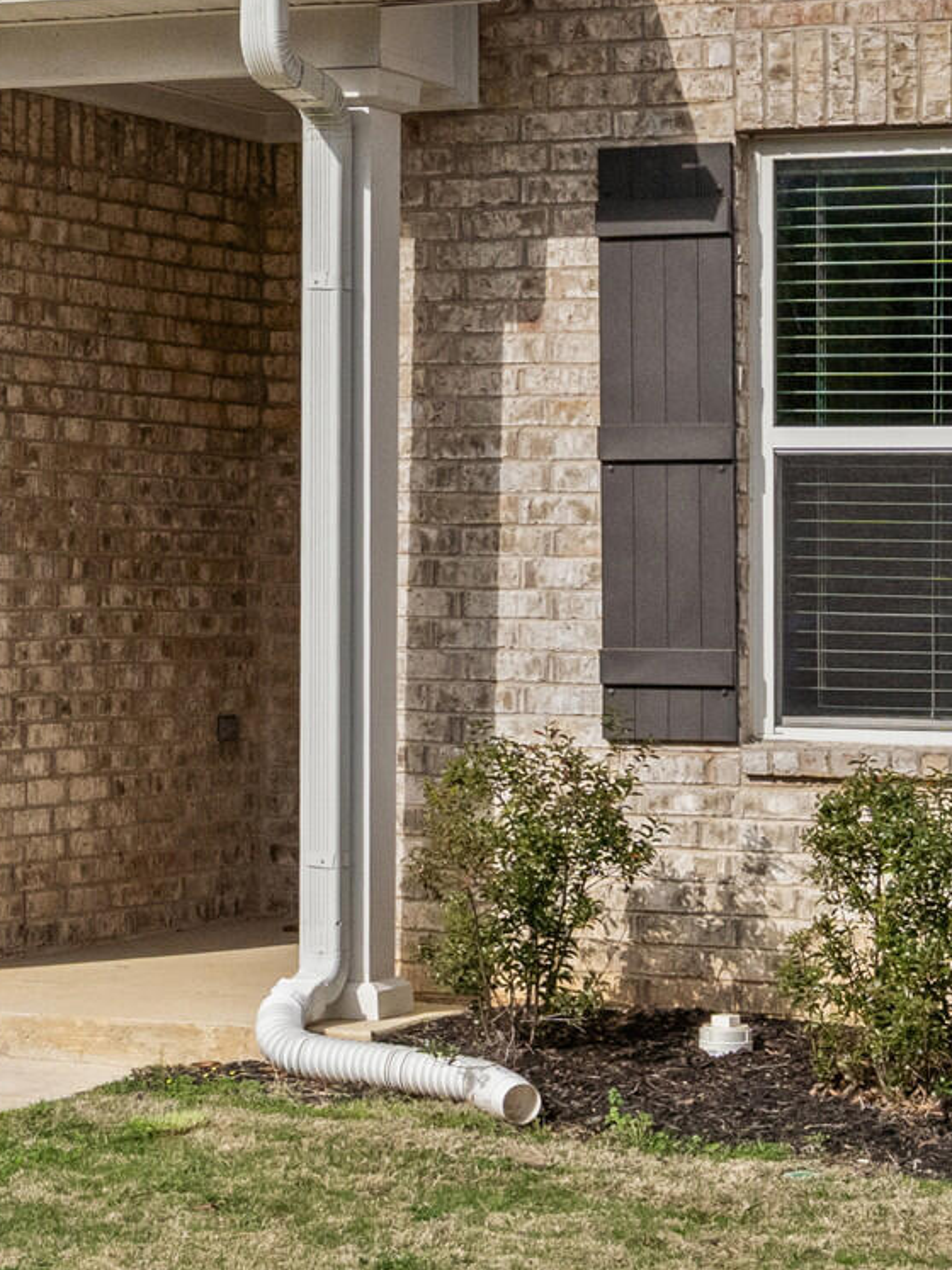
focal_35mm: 112
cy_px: 331
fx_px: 4108
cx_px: 236
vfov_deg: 17.5
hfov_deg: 13.2
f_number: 9
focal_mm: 30
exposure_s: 1/4000
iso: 800
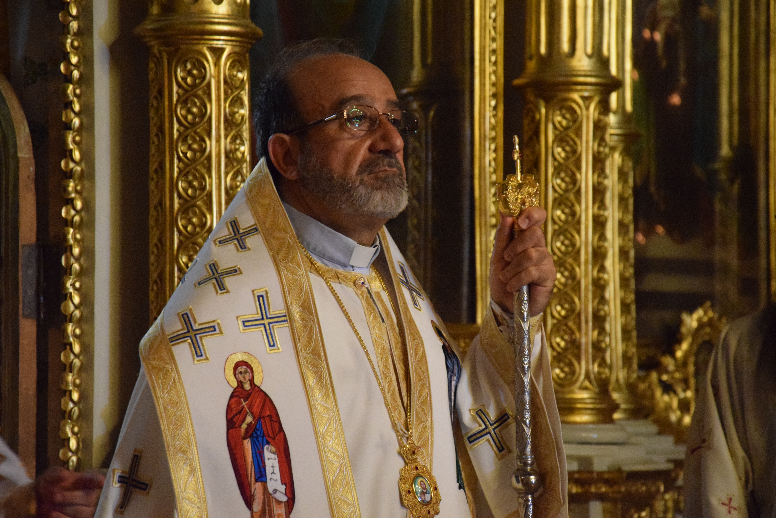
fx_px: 3395
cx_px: 388
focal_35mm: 158
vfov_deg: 8.7
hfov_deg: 13.0
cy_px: 259
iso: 6400
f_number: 5.6
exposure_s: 1/50
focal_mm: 105
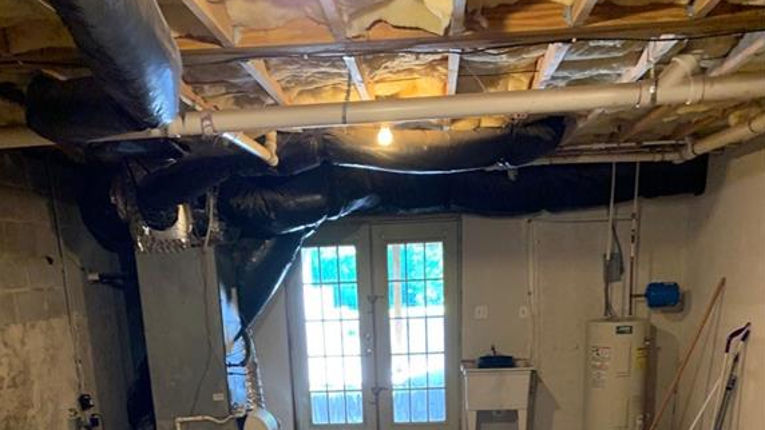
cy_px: 497
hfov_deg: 52.8
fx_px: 771
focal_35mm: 38
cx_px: 384
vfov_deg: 27.9
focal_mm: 4.25
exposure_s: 1/30
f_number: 1.8
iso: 500
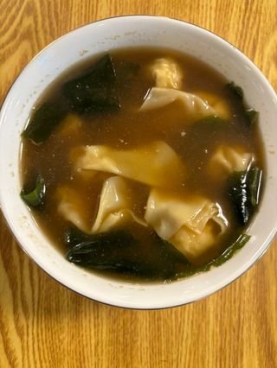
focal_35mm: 26
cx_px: 138
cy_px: 184
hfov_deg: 53.1
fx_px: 277
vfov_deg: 67.3
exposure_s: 1/50
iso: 320
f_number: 1.6
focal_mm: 5.96
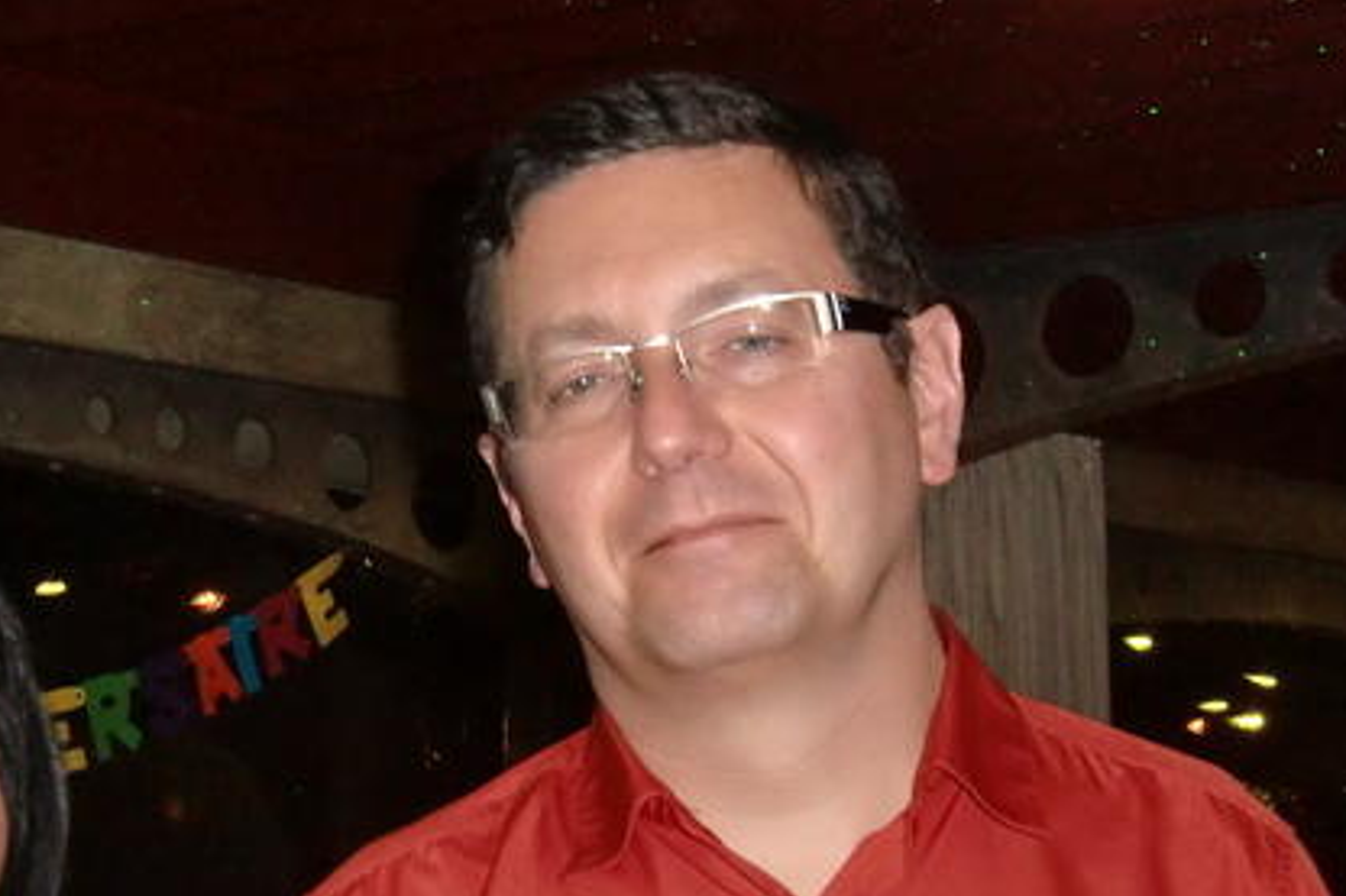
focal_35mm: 104
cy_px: 666
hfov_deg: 19.5
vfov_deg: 13.1
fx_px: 3887
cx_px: 385
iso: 400
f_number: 4.4
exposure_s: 1/15
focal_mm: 11.6
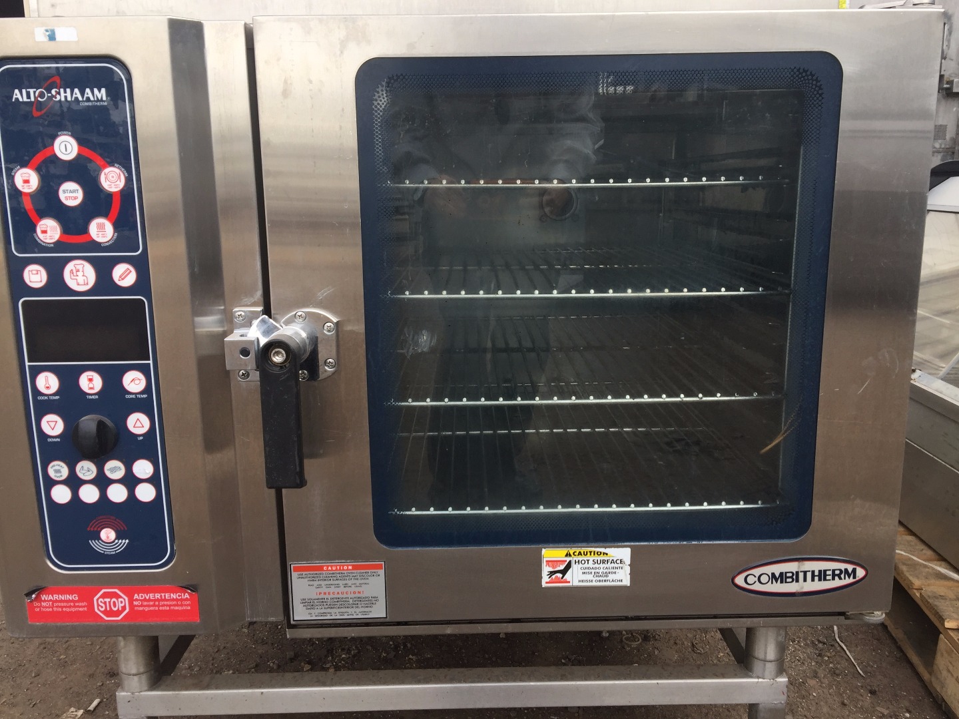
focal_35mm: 29
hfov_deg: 61.7
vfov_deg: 48.2
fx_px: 803
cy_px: 360
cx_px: 480
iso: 32
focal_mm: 4.15
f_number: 2.2
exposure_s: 1/324
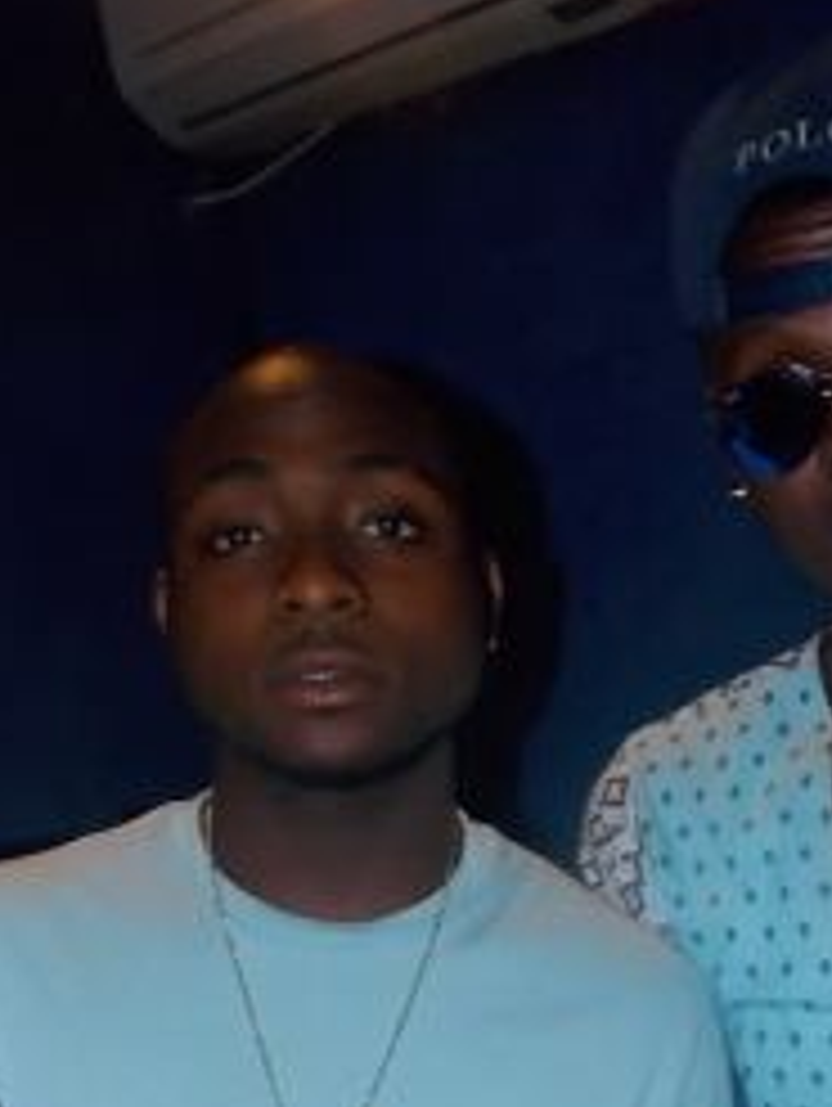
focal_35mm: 56
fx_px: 1792
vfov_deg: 31.9
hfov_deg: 25.8
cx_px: 630
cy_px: 1084
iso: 200
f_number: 3.1
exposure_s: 1/30
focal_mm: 4
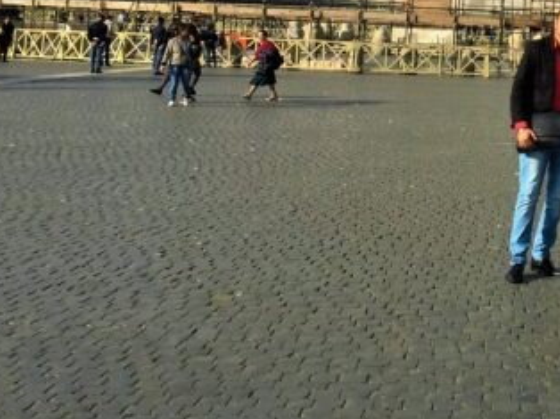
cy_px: -18
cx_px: 603
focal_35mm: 71
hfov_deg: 25.6
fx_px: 1148
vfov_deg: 20.0
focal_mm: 4.15
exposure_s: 1/1464
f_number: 2.2
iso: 32
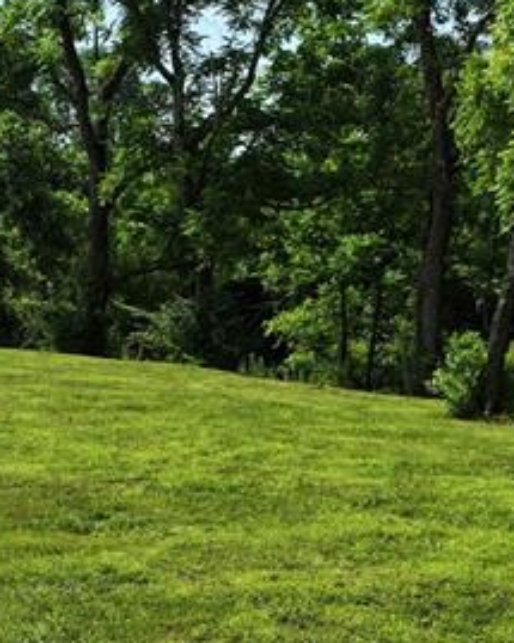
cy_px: 731
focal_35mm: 89
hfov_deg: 17.0
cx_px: 50
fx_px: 1693
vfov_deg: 20.4
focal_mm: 12.29
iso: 110
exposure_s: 1/2500
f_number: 2.8
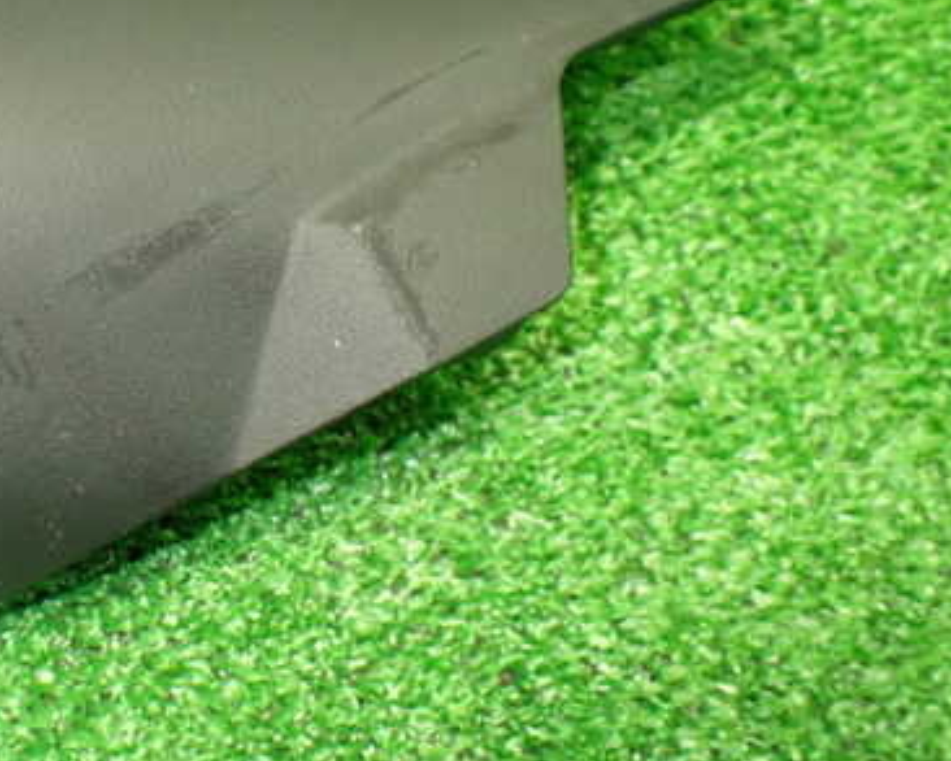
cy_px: 293
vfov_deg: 31.3
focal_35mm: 48
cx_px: 179
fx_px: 1351
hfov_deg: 37.3
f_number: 2.3
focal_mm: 5.4
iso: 800
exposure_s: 1/80
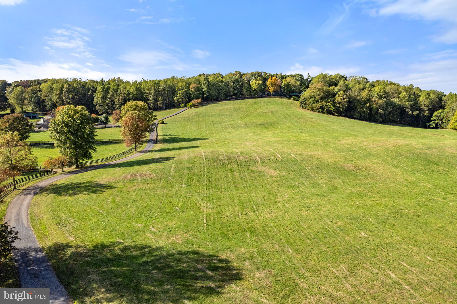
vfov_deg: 57.2
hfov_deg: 78.6
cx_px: 228
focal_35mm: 22
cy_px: 152
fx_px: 279
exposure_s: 1/4000
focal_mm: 8.38
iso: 110
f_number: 2.8
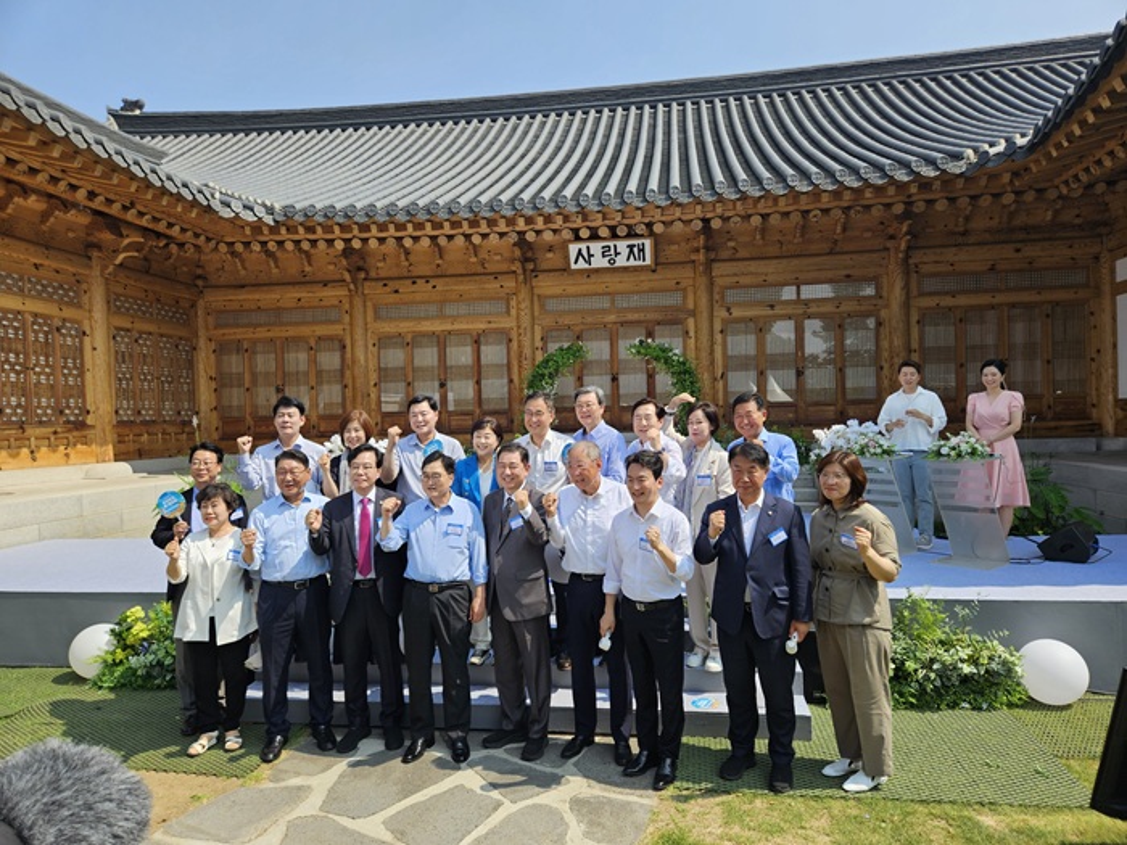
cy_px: 422
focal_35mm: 23
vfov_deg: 58.9
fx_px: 749
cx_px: 564
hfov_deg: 73.9
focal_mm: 5.4
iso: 25
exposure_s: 1/1311
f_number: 1.8
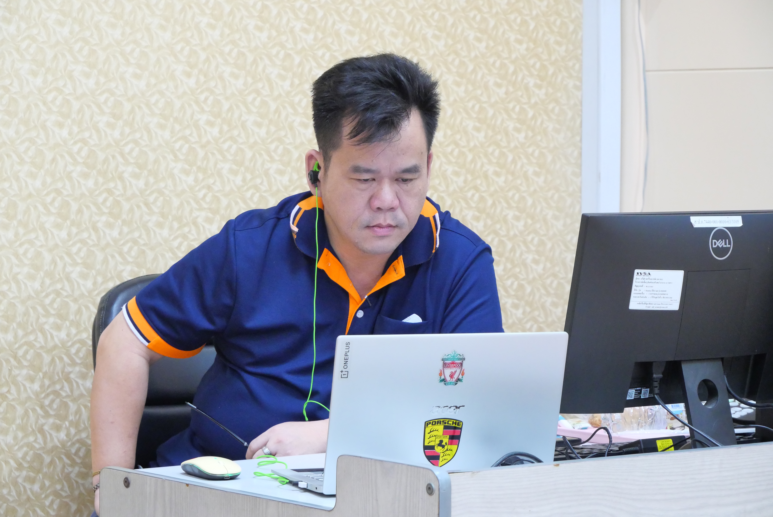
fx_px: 2664
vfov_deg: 11.1
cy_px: 258
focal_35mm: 124
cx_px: 386
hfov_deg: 16.5
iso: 3200
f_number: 5.6
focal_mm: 60
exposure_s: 1/20
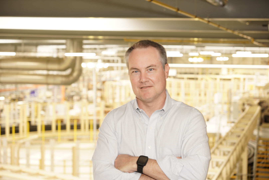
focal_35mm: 68
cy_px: 90
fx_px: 507
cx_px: 134
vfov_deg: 20.1
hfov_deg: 29.7
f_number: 4
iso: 200
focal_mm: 45.2
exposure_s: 1/20
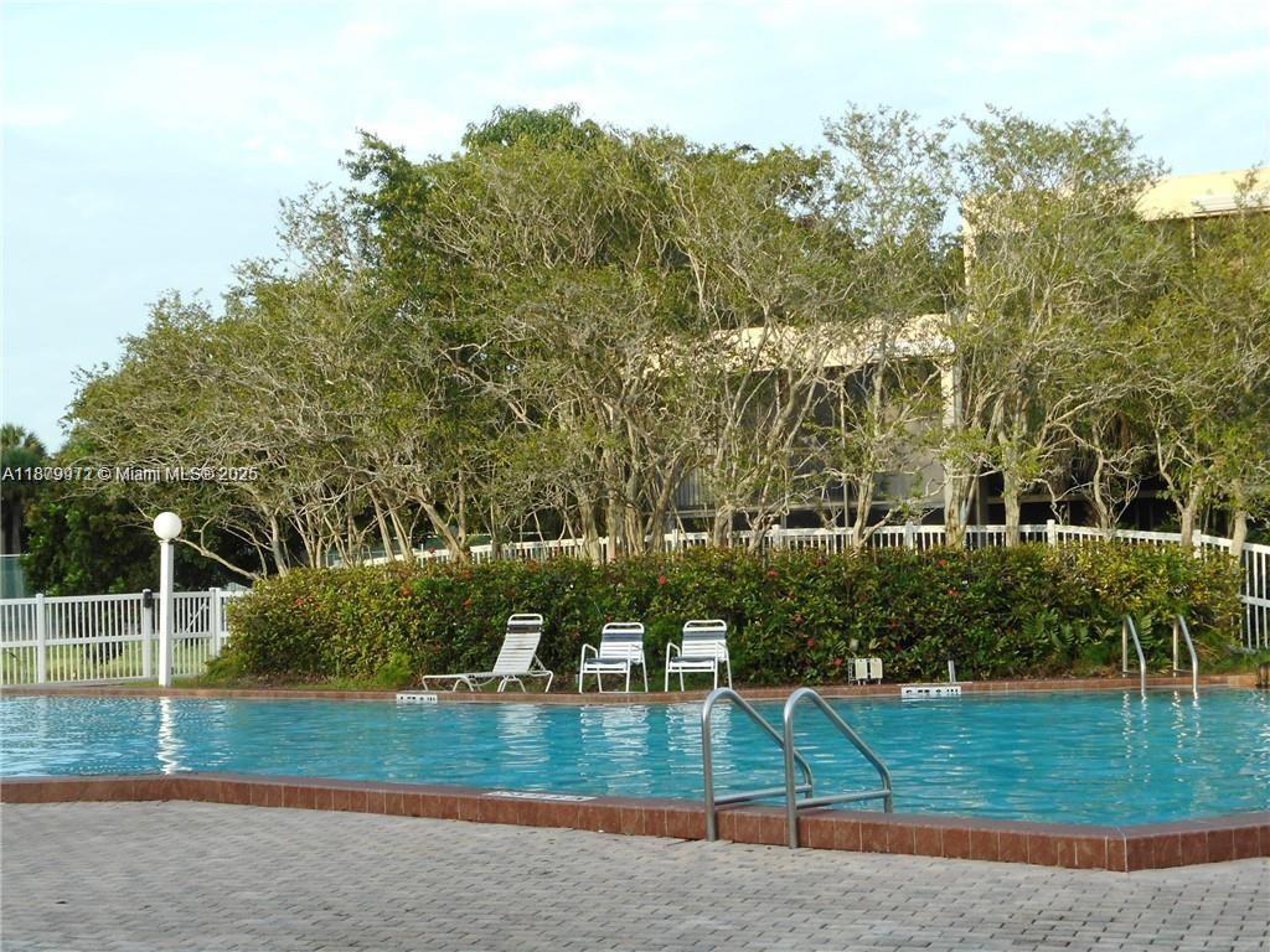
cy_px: 476
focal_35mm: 59
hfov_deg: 32.7
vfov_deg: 24.8
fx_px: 2165
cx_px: 635
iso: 80
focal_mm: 10.5
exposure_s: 1/80
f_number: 5.1
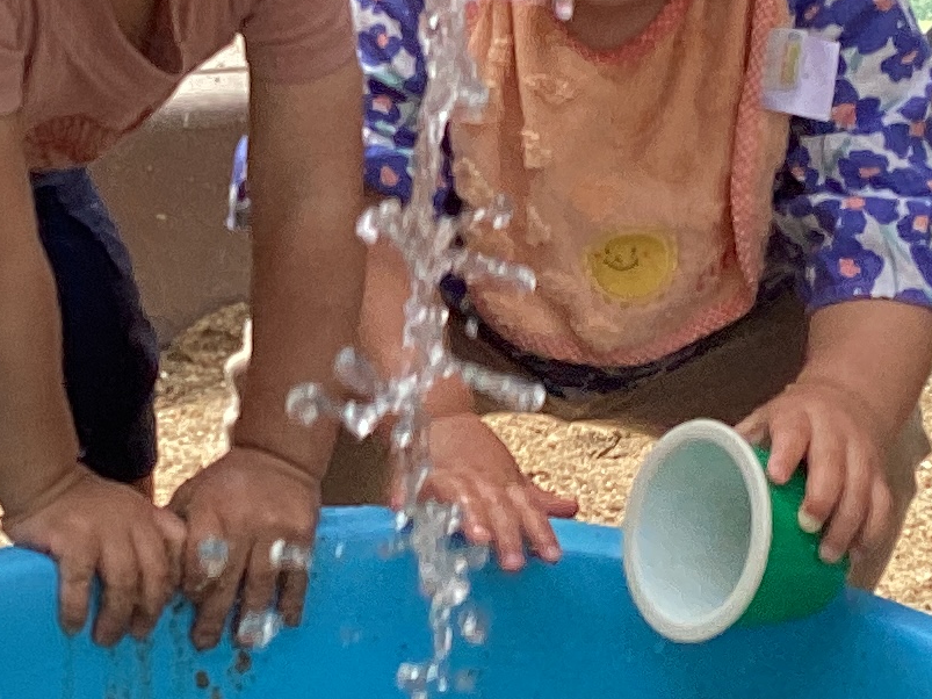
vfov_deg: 11.8
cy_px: 271
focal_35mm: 126
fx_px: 3392
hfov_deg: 15.6
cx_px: 303
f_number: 2.4
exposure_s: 1/192
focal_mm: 3.3
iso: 25
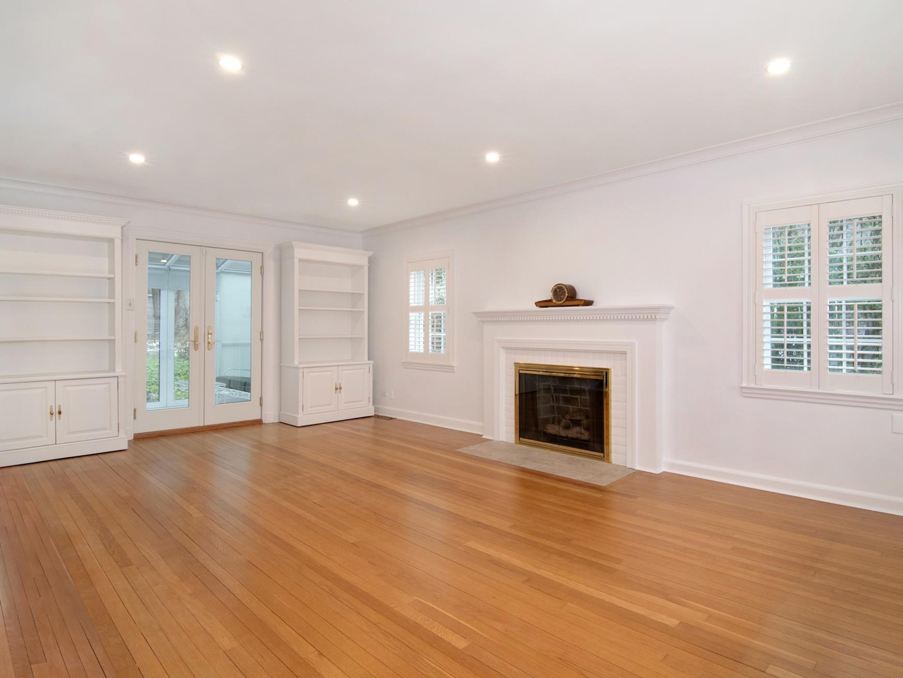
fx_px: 484
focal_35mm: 19
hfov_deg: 85.9
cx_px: 483
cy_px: 329
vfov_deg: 69.9
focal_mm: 11
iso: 640
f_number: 11
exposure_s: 1/30
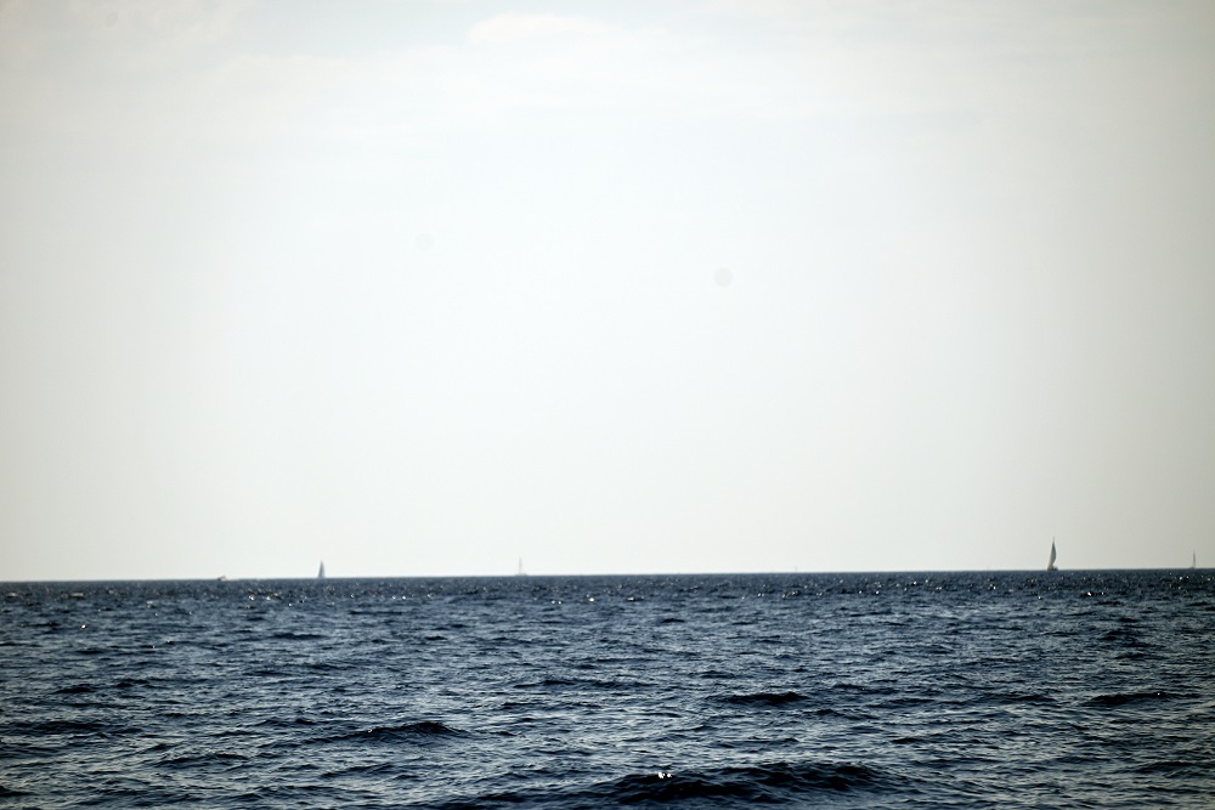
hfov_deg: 11.4
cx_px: 608
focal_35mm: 180
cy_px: 405
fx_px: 6075
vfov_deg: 7.6
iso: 100
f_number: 5
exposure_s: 1/2500
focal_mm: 180
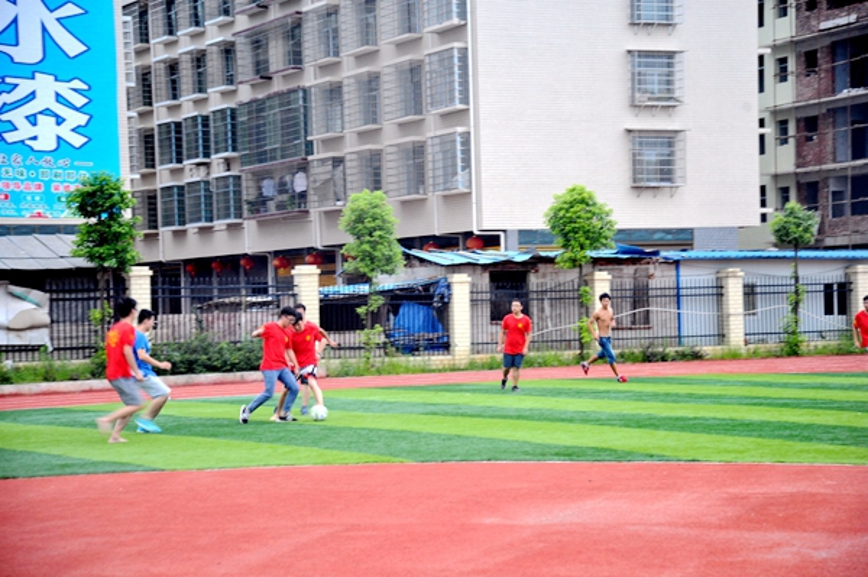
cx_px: 434
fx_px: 2048
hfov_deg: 23.9
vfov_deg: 16.0
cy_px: 288
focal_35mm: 85
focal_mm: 85
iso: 1600
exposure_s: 1/40
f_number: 5
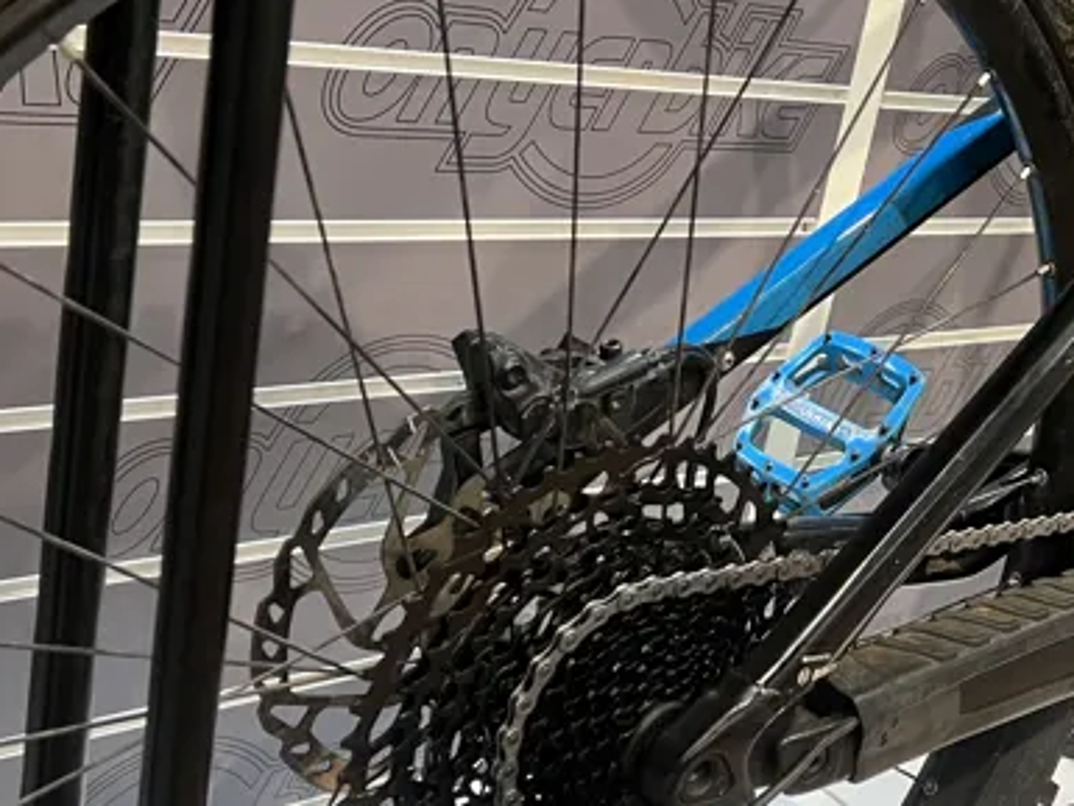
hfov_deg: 34.7
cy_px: 371
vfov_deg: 27.0
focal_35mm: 54
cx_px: 820
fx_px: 1676
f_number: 1.5
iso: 100
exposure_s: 1/50
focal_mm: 5.7
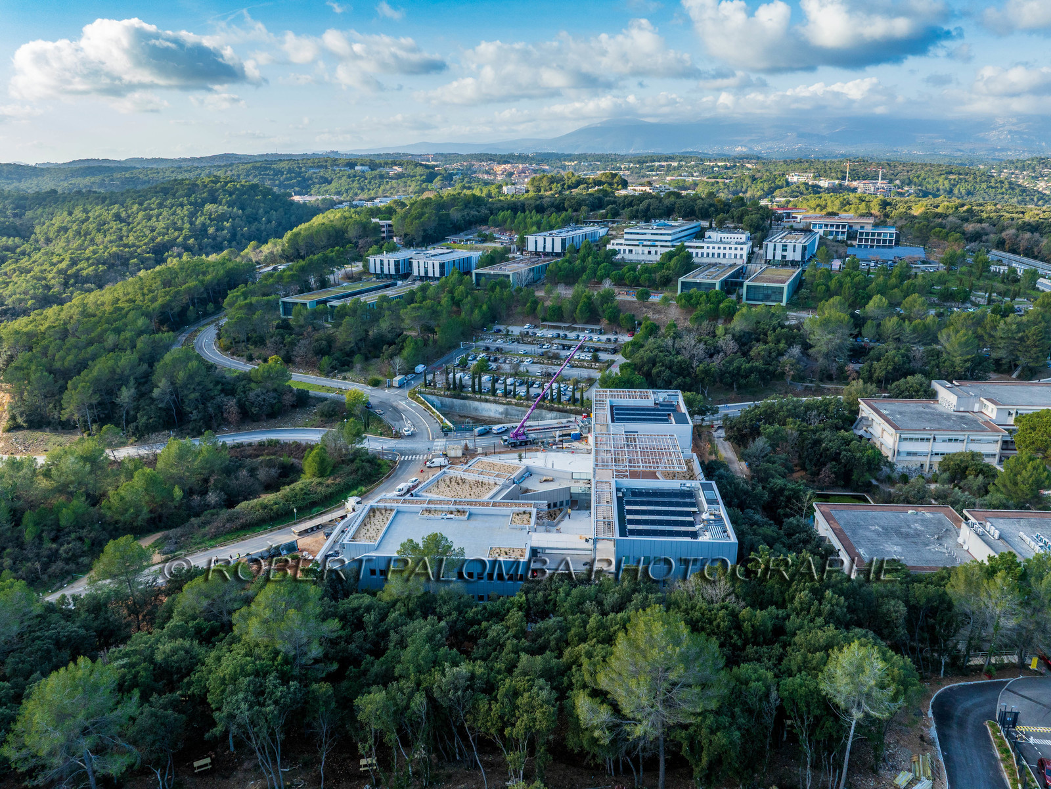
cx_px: 526
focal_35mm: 24
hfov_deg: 71.6
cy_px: 394
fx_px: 729
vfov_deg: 56.8
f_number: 5.6
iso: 100
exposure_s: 1/240
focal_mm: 12.3
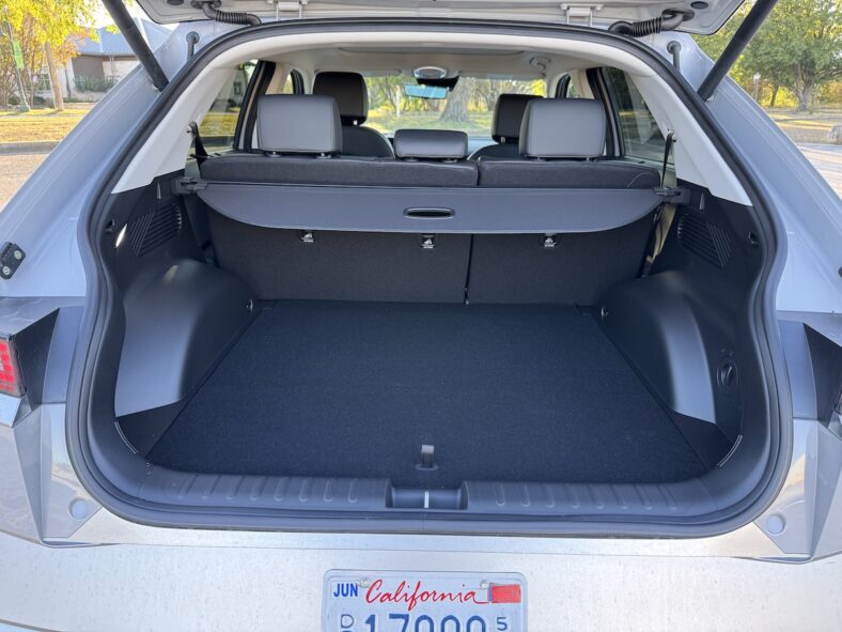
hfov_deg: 71.6
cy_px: 316
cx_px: 421
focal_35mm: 24
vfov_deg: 56.8
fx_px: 584
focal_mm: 6.76
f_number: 1.78
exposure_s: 1/127
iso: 125
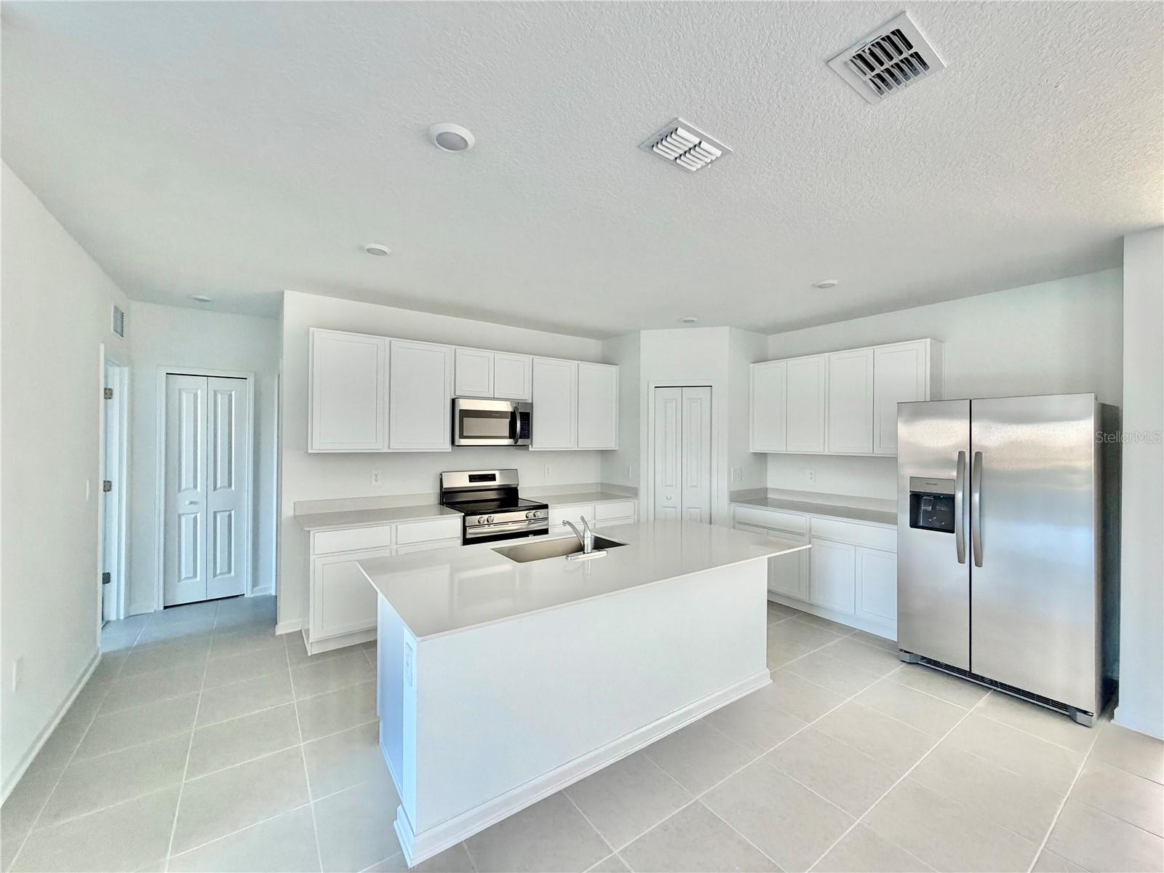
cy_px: 436
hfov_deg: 102.1
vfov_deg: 85.7
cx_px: 582
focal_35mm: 14
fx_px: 471
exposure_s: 1/117
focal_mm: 2.22
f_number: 2.2
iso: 320
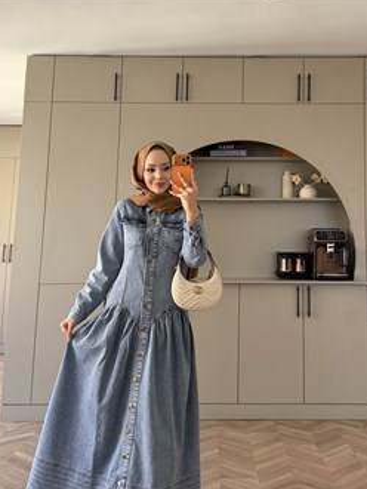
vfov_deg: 59.3
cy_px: 300
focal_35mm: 30
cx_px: 169
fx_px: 424
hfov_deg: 46.8
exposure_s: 1/121
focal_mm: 6.76
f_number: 1.78
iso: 160
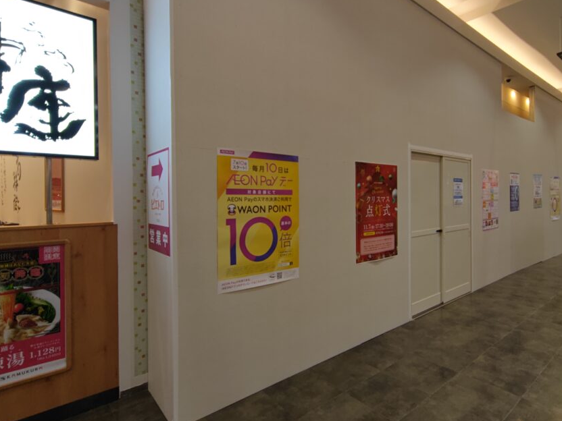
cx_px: 310
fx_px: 325
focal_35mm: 20
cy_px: 198
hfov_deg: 81.5
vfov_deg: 65.9
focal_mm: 2.16
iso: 242
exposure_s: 1/60
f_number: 2.2
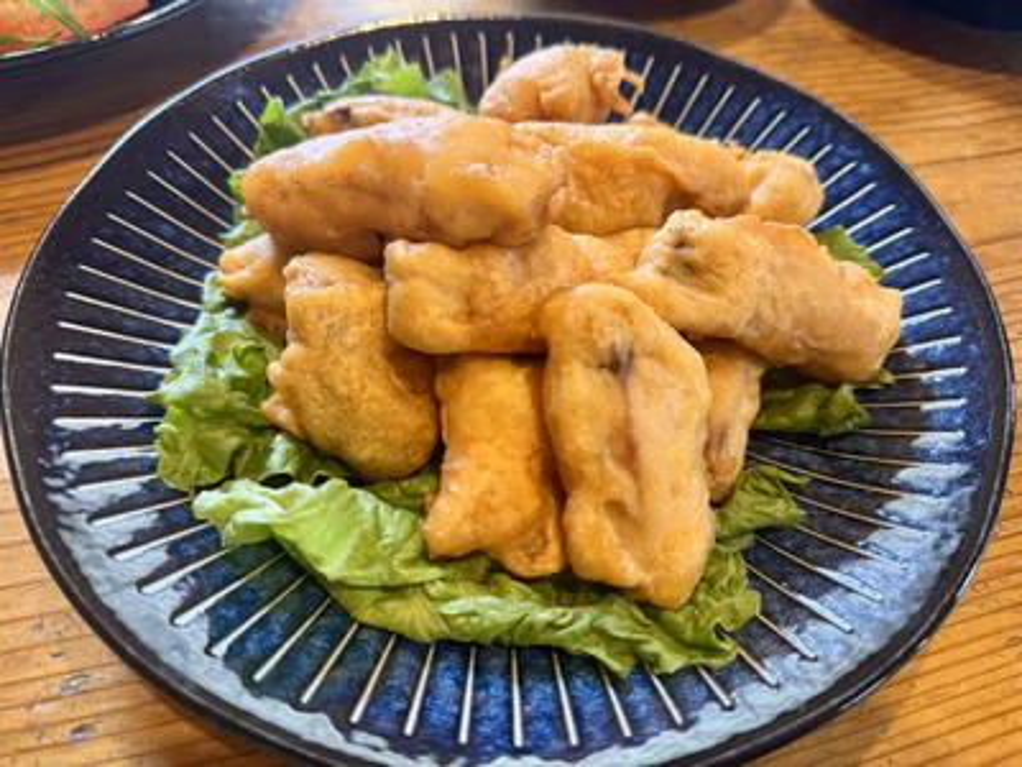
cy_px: 384
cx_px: 511
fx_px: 709
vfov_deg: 56.8
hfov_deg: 71.6
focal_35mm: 24
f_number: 1.78
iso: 320
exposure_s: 1/50
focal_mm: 6.76
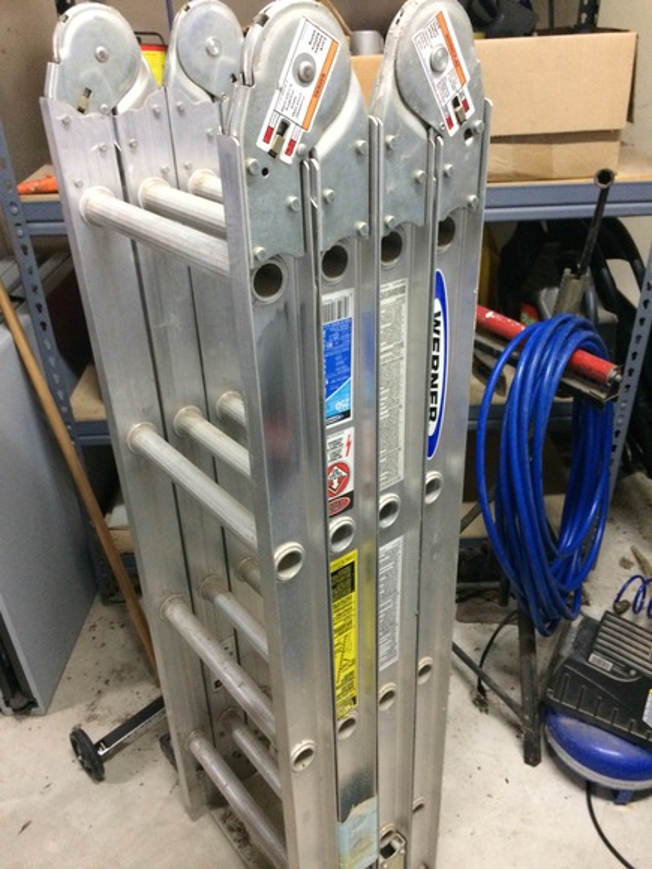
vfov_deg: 61.7
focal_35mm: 29
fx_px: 728
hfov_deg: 48.2
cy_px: 434
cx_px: 326
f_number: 2.2
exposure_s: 1/20
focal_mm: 4.15
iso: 250
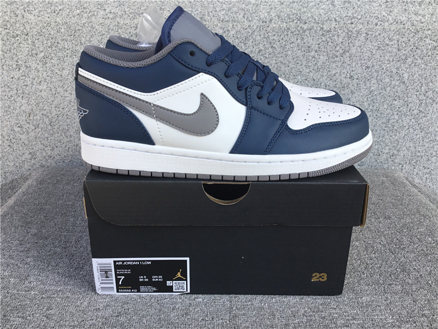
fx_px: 392
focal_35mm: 31
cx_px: 219
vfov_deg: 45.4
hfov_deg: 58.4
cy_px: 164
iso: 25
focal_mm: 3.3
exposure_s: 1/232
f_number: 2.4
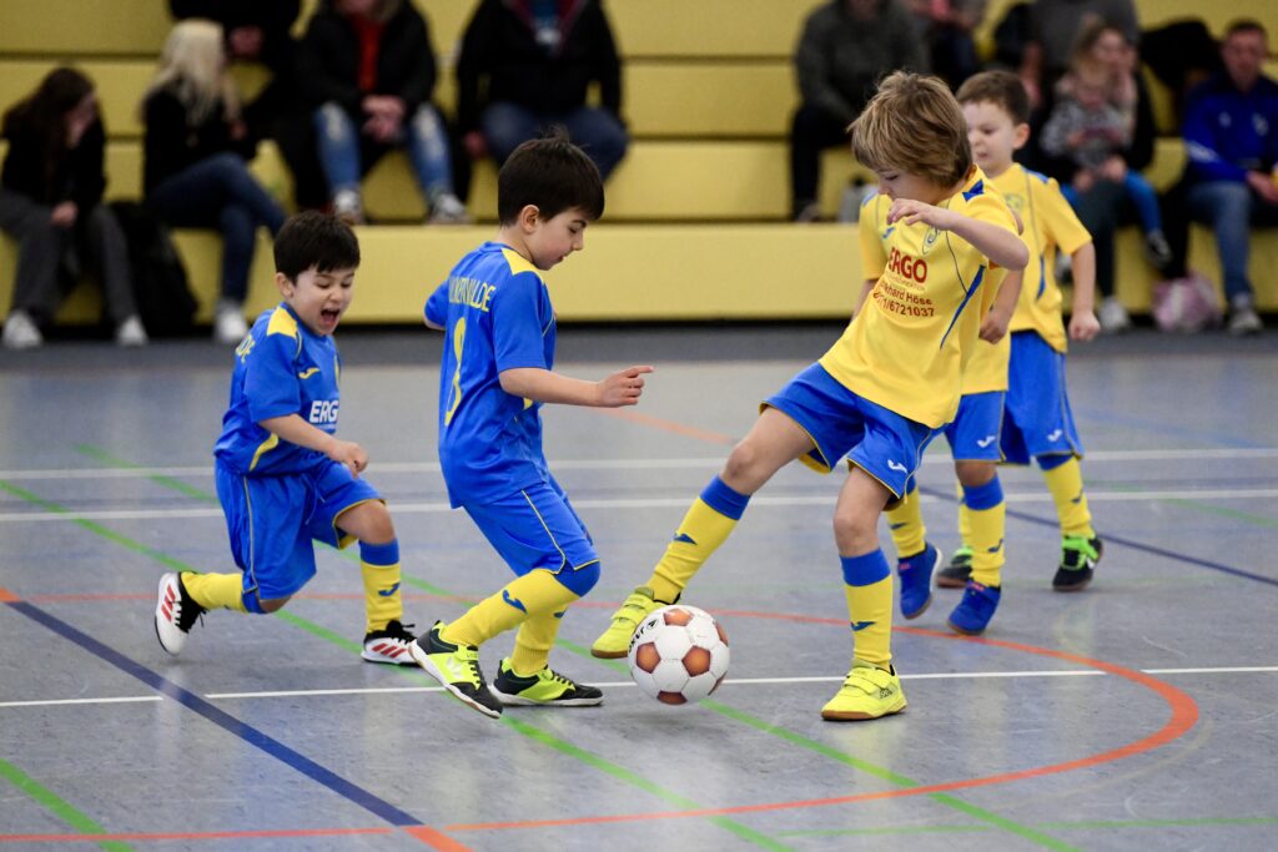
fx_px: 5325
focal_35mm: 150
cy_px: 426
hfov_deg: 13.7
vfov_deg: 9.2
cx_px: 639
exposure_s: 1/1600
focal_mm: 150
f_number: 2.8
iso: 8000
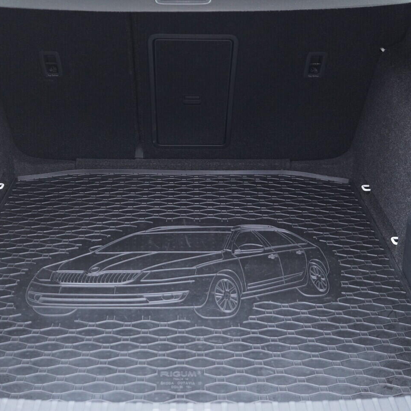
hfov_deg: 36.7
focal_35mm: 46
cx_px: 181
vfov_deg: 36.8
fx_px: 618
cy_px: 206
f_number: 2.8
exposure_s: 1/40
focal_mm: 24
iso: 1000
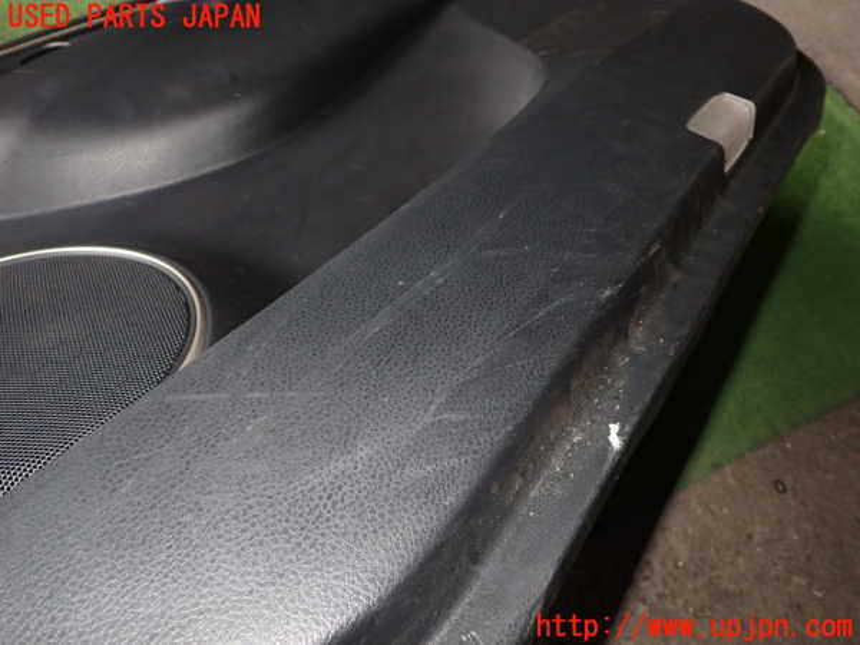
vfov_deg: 46.8
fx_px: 745
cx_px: 430
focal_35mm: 30
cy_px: 322
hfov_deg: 60.0
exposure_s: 1/30
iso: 320
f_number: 6.3
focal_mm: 5.4
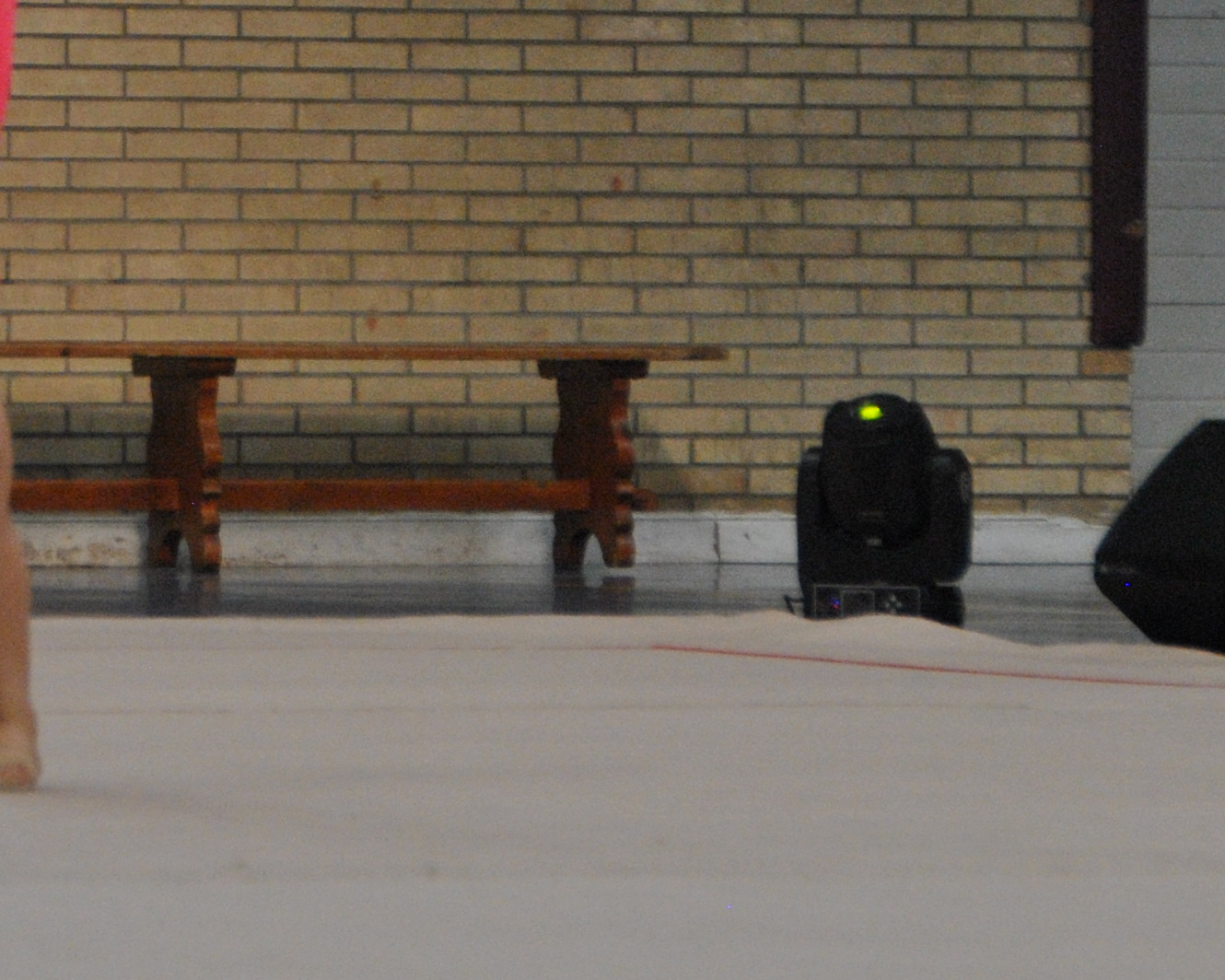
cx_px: 22
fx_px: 12798
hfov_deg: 5.5
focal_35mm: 353
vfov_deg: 4.4
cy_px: 76
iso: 800
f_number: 5.3
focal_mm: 86
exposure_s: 1/250
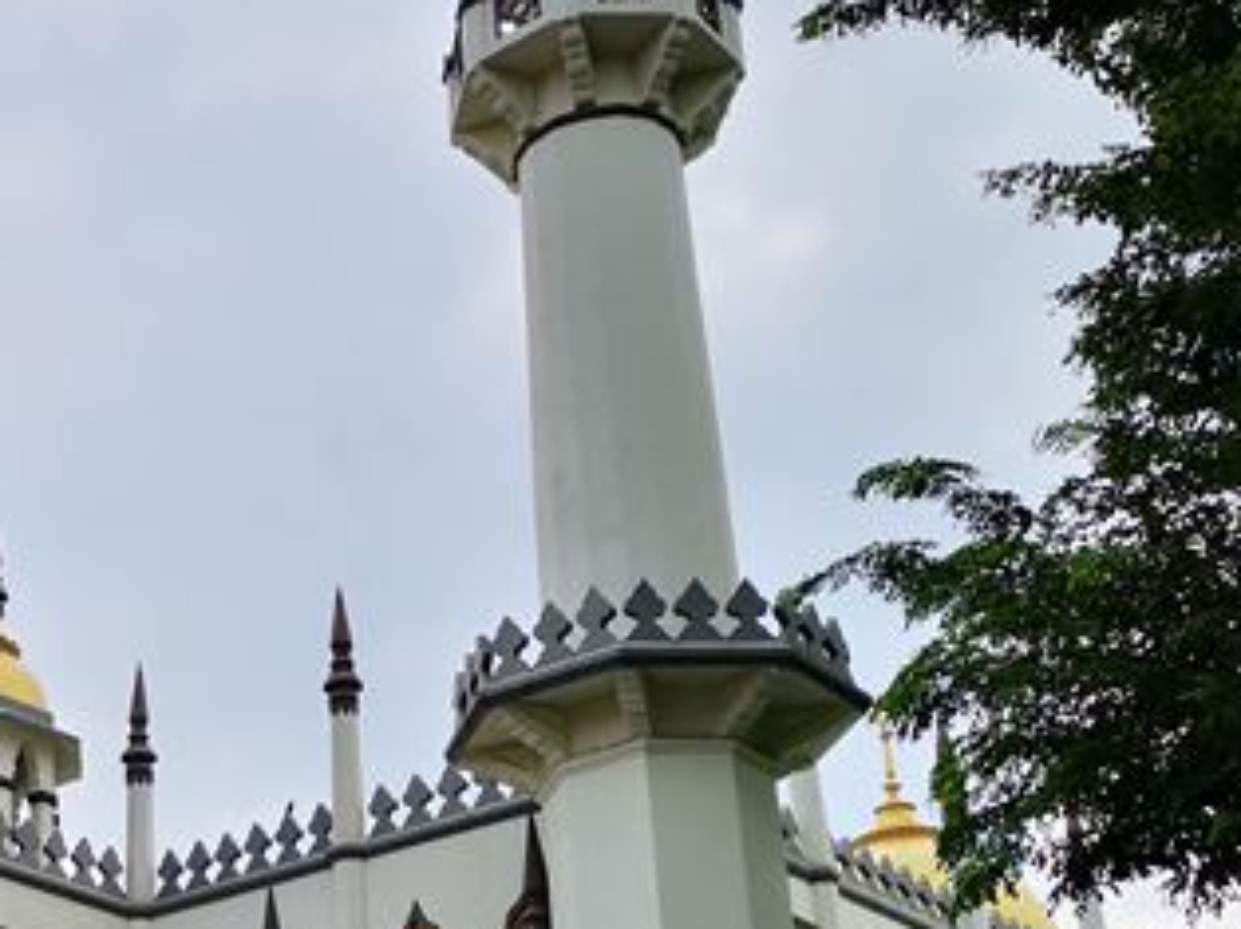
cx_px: 95
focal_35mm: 62
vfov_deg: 23.3
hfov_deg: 29.7
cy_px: 727
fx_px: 2221
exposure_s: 1/3378
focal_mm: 3.95
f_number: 1.8
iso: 50
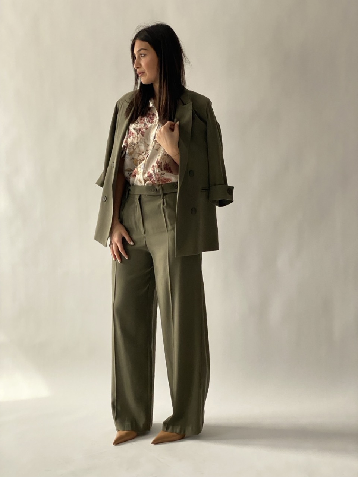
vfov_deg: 36.8
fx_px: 717
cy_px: 238
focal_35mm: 52
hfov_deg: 28.0
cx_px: 179
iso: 160
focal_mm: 6
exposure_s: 1/121
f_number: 2
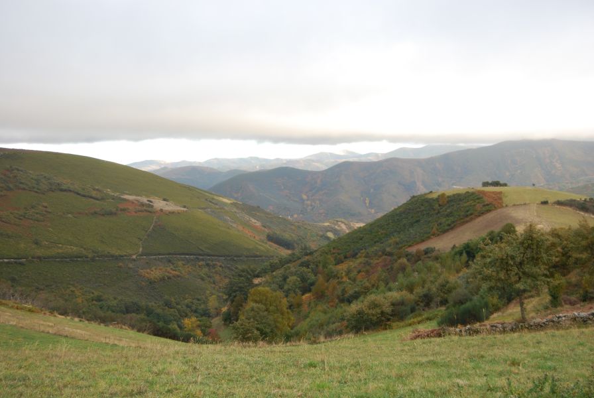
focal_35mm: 46
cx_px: 297
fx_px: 768
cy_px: 199
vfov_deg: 29.0
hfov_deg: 42.3
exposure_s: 1/60
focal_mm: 31
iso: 200
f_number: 4.5
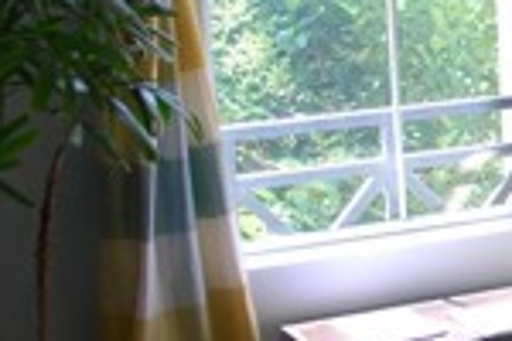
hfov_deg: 15.7
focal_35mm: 115
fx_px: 1635
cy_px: 123
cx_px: 870
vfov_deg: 11.9
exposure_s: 1/80
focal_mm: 18
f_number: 4.5
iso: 200
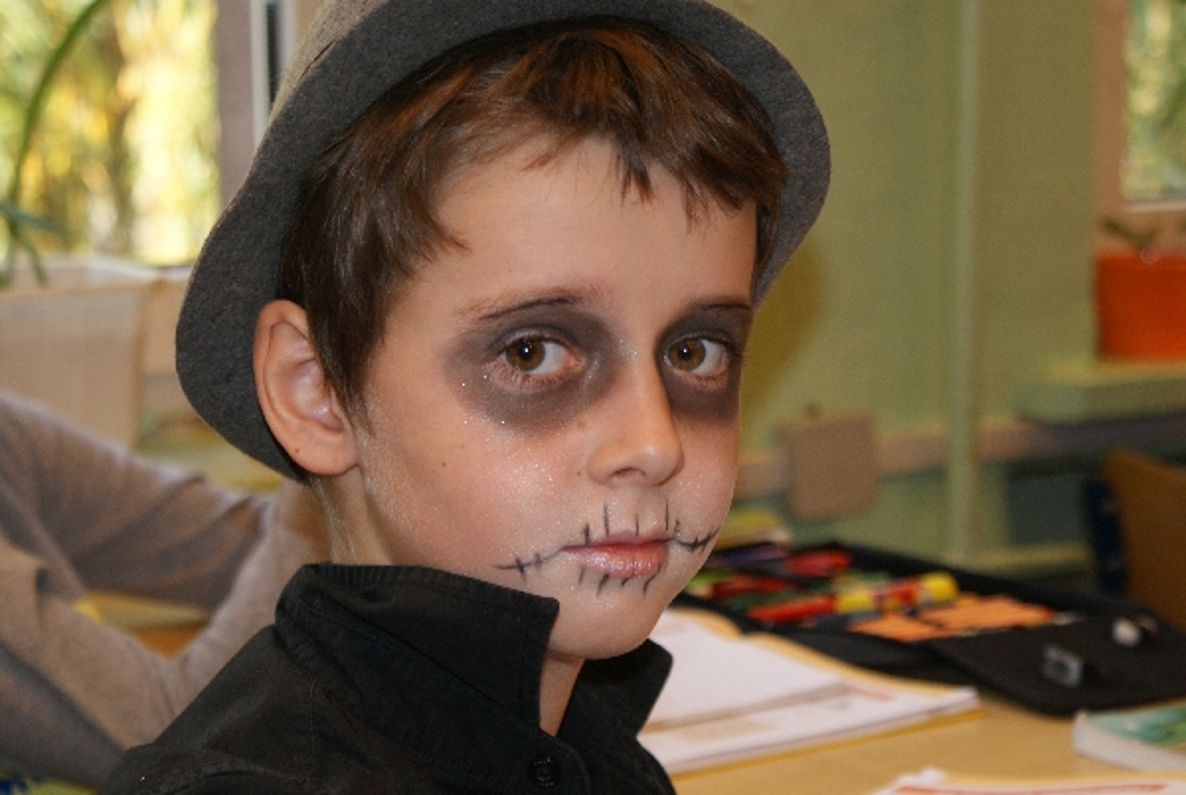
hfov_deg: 24.6
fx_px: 2722
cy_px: 398
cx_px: 593
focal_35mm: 82
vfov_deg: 16.6
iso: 400
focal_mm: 55
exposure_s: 1/80
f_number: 5.6
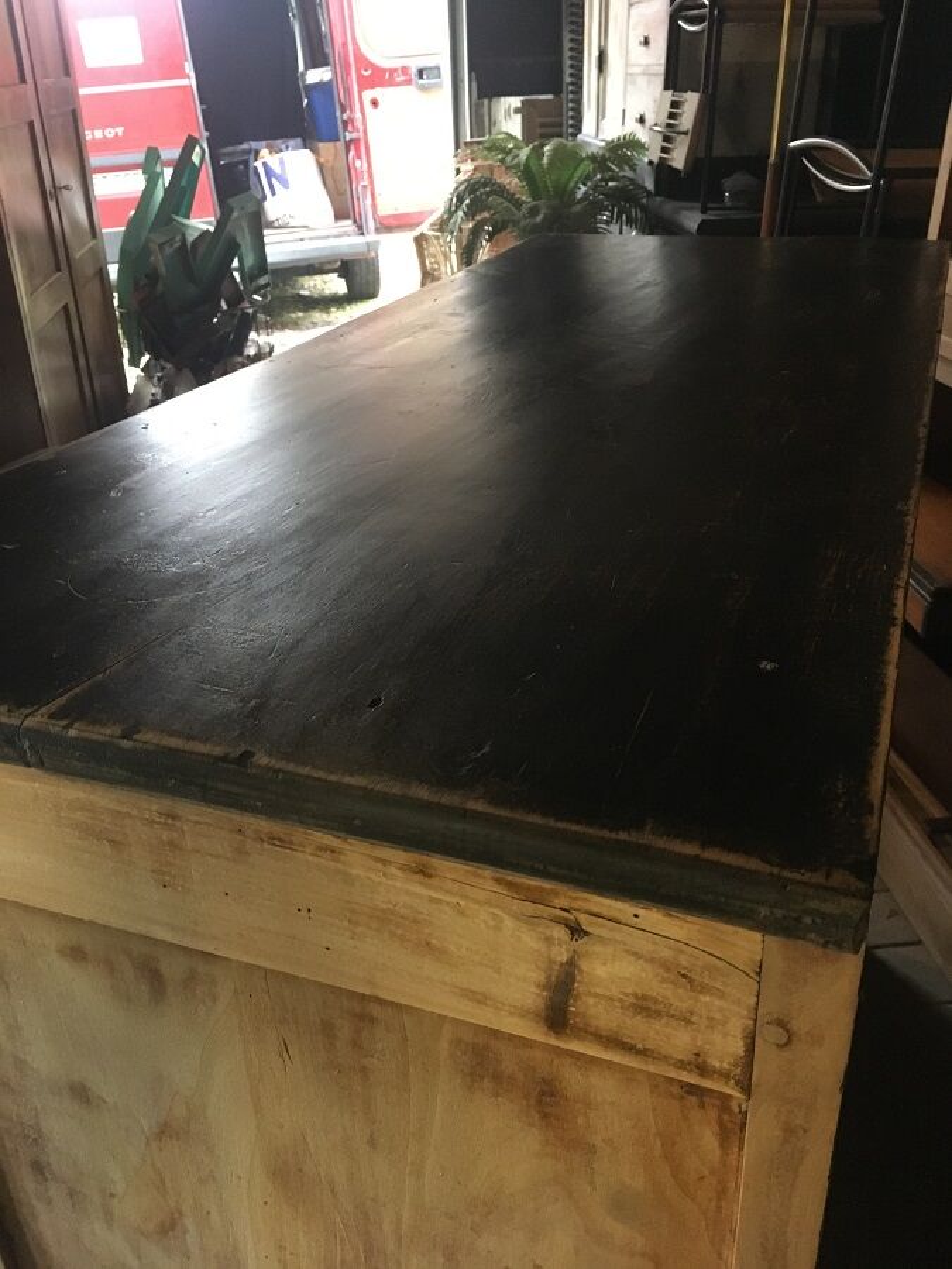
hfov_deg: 48.2
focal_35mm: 29
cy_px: 634
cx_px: 476
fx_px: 1063
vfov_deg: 61.7
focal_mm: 4.15
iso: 250
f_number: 2.2
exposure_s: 1/17
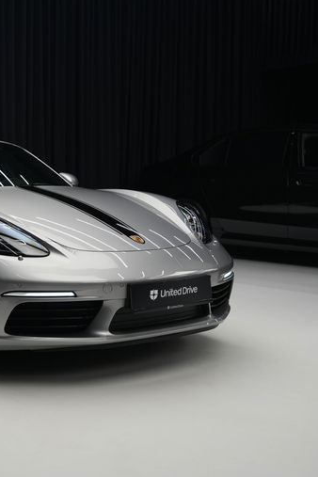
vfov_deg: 37.5
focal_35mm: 53
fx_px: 702
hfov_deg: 24.3
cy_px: 238
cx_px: -4
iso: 400
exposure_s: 1/40
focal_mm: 35
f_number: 4
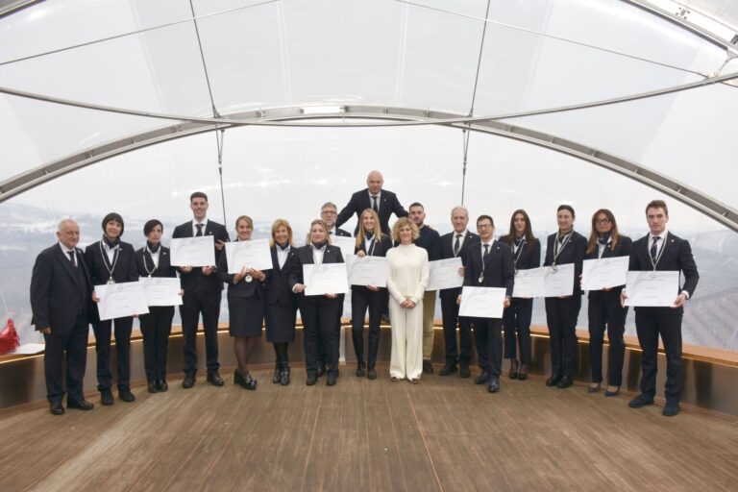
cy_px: 246
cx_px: 369
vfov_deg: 47.9
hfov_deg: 67.4
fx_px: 553
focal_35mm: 27
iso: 140
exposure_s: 1/125
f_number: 5.6
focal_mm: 18
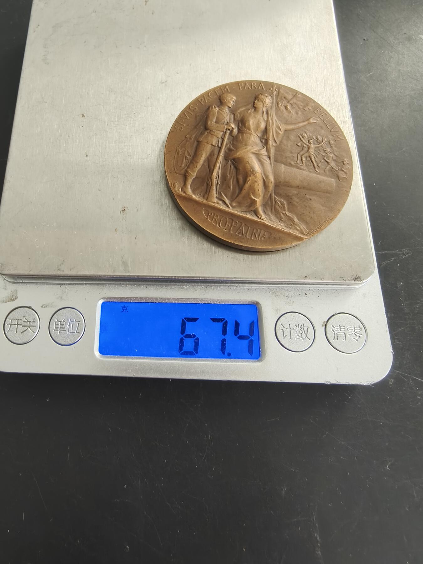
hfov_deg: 58.9
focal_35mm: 23
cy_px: 282
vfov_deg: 73.9
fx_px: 375
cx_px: 212
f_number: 2
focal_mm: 2.32
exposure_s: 1/50
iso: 200
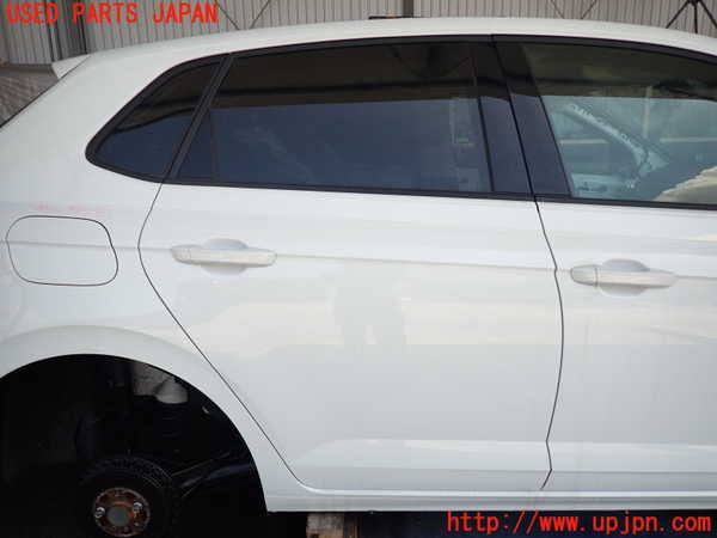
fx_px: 518
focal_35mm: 25
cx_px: 358
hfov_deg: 69.4
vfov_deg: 54.9
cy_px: 269
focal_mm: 4.5
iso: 100
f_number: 2
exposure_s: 1/800
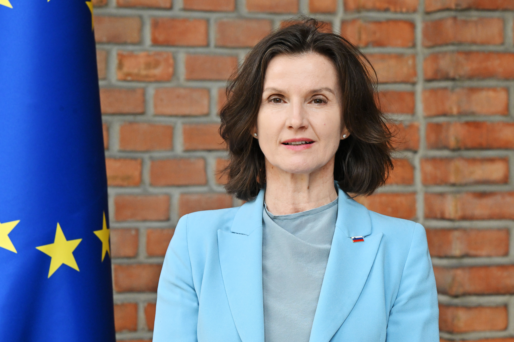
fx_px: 1999
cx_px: 257
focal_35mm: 140
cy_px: 171
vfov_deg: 9.8
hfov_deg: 14.7
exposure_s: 1/640
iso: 3200
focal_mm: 140
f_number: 8
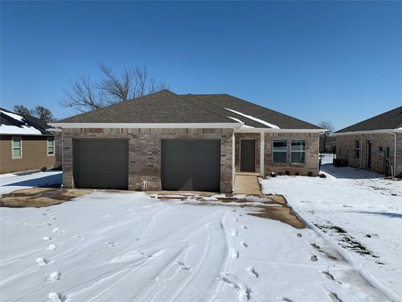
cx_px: 201
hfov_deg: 67.3
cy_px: 151
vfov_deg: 53.1
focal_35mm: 26
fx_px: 302
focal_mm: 4.25
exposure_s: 1/7407
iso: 25
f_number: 1.8
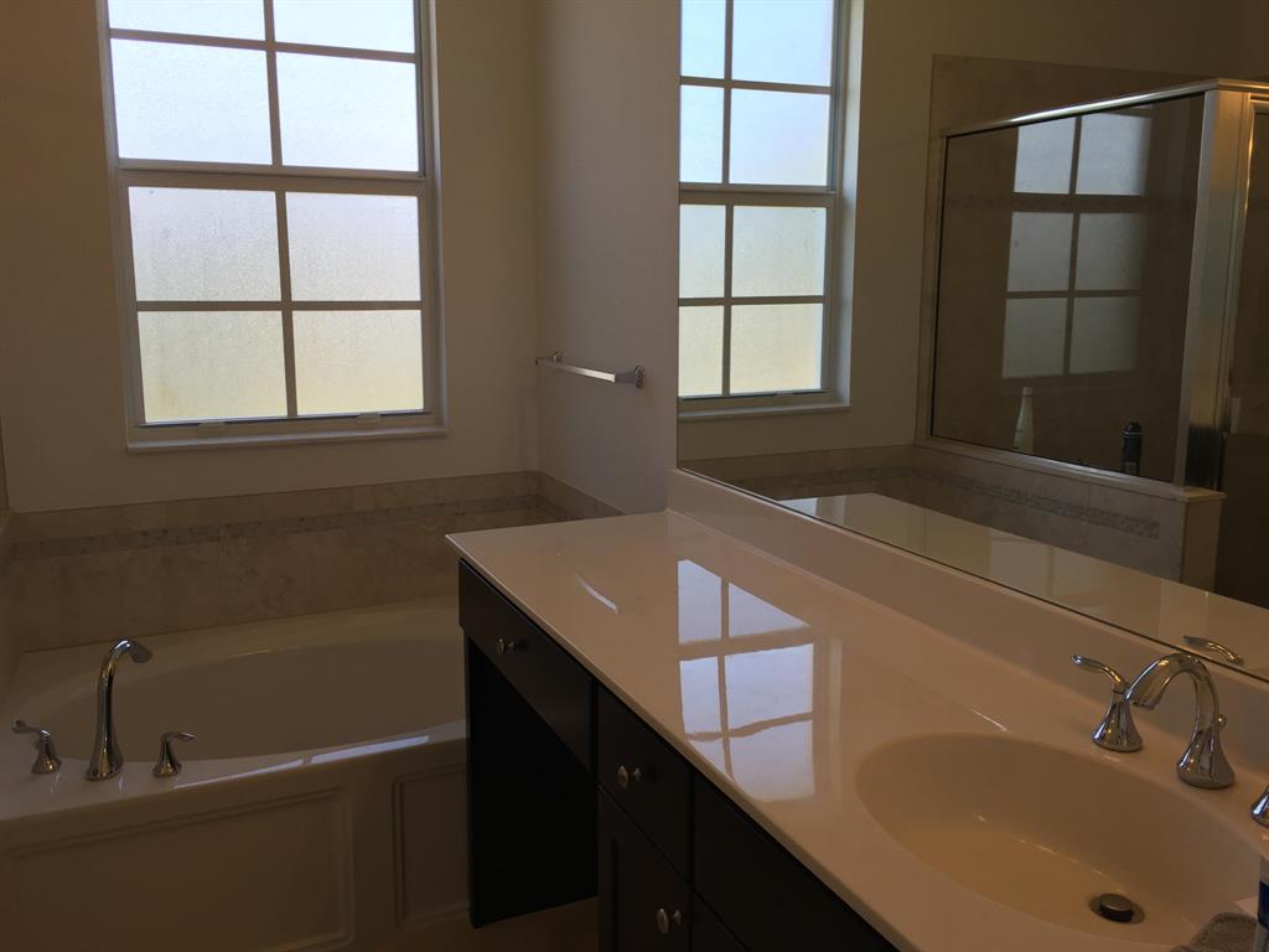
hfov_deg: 61.7
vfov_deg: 48.2
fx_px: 1063
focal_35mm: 29
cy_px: 476
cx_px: 634
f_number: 2.2
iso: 32
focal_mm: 4.15
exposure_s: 1/120
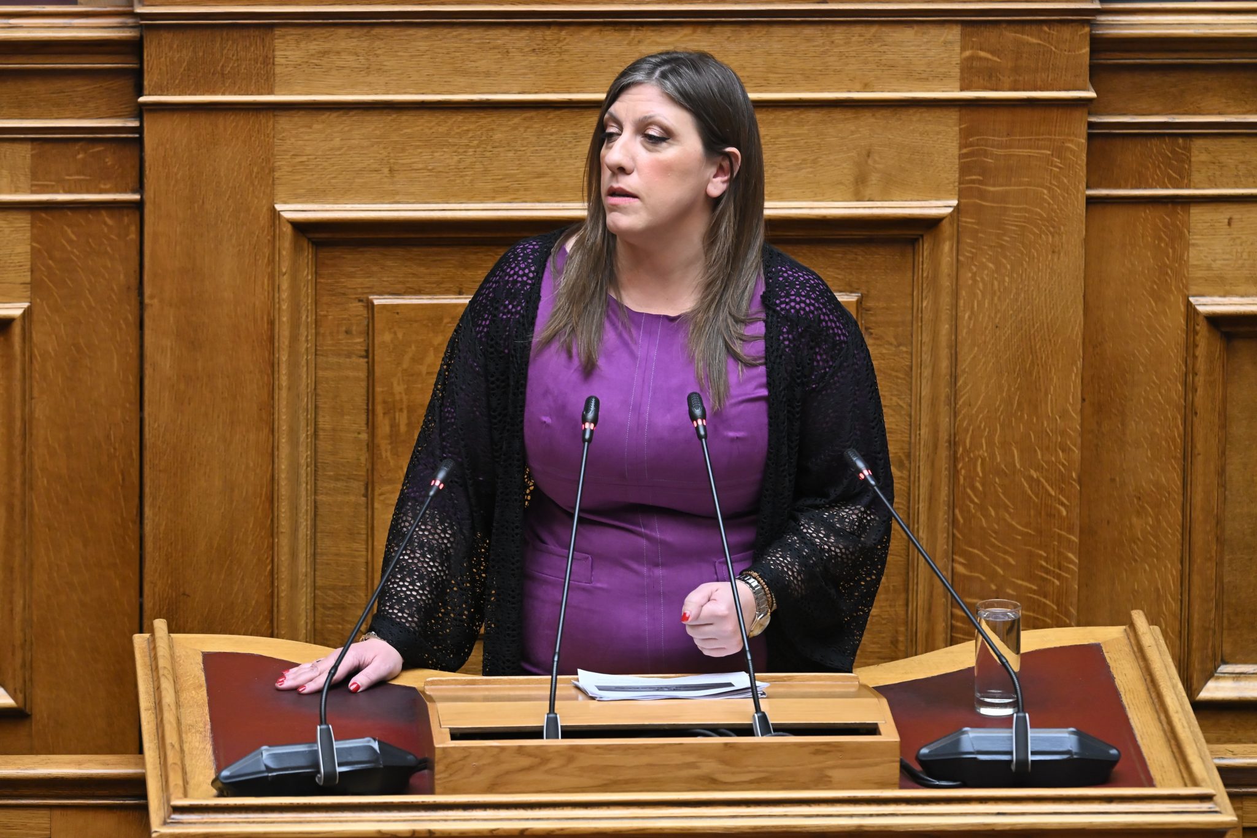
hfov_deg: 6.1
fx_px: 11870
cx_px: 628
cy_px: 419
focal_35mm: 340
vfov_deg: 4.0
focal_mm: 340
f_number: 6
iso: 4000
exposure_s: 1/250
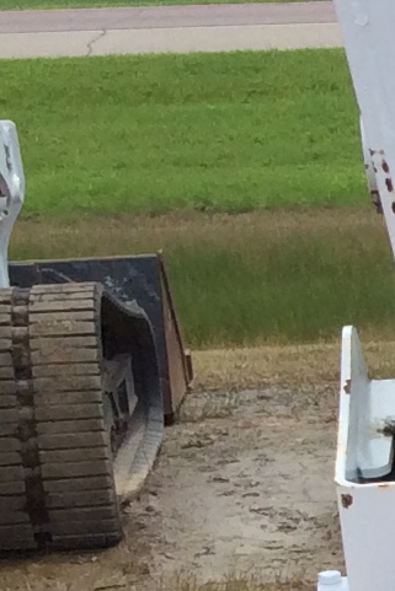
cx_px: 1315
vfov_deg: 11.3
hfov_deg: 6.7
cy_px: 699
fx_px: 2944
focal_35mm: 179
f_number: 2.4
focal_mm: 3.3
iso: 32
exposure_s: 1/937
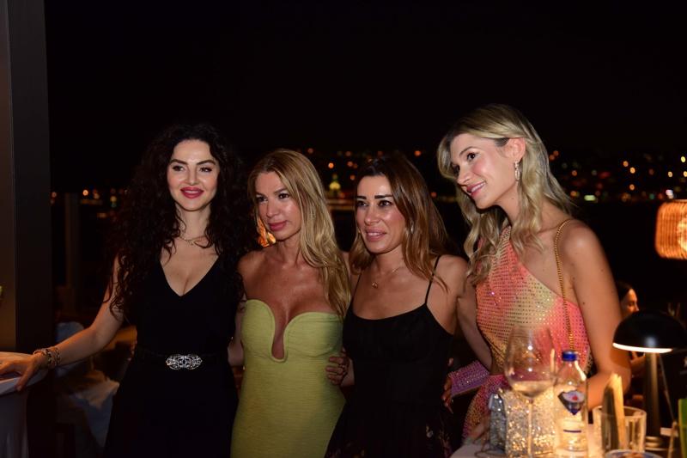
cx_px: 344
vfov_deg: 28.1
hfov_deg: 41.1
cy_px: 229
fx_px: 916
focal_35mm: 48
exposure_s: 1/40
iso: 1250
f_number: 3.5
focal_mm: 48
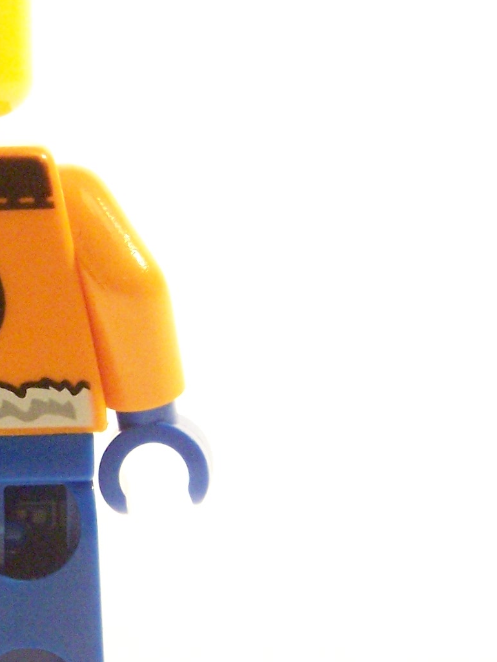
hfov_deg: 6.3
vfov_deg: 8.4
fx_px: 4516
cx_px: -52
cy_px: 331
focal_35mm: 236
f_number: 3.6
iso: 400
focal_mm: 15.6
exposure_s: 1/30
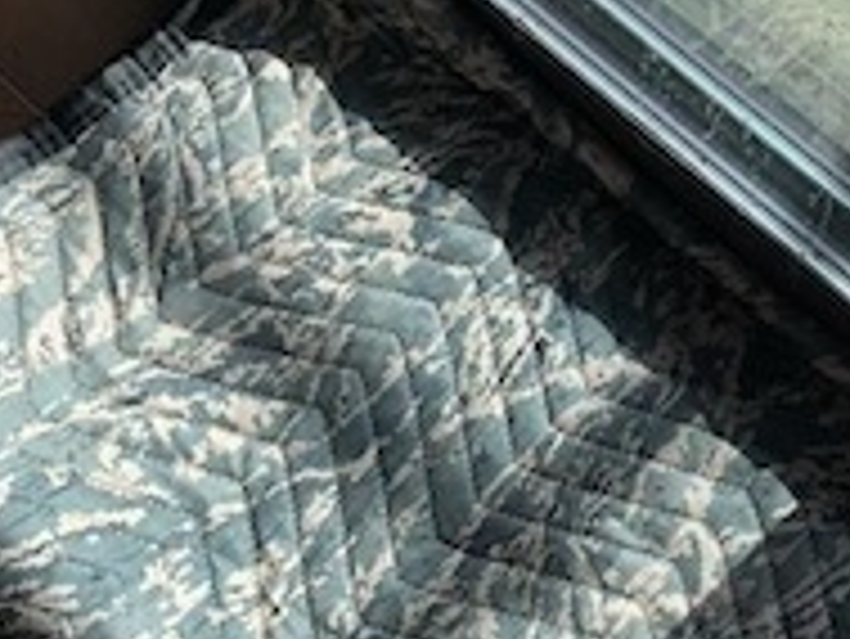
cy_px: 135
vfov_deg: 26.1
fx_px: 1351
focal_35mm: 55
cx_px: 634
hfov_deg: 34.2
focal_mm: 4.25
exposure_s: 1/564
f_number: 1.8
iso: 25
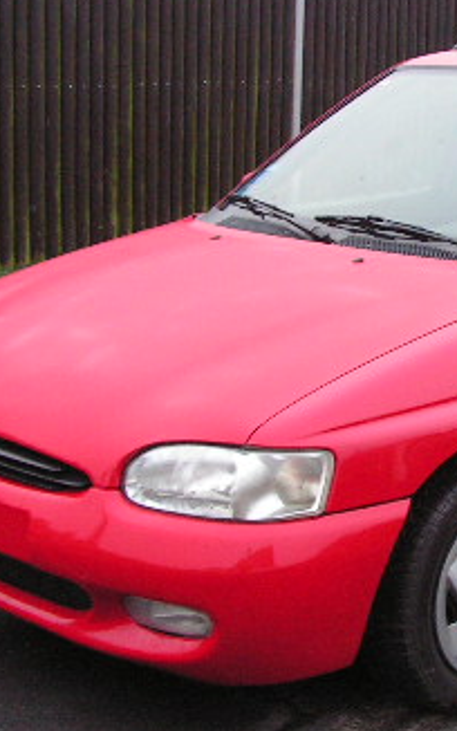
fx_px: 1493
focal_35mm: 75
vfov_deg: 27.5
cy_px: 327
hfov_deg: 16.9
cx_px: 488
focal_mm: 6
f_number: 3.2
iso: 200
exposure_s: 1/20
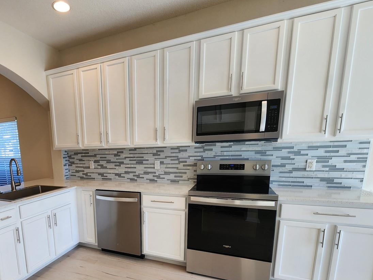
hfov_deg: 81.4
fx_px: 205
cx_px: 120
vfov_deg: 66.3
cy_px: 193
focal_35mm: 19
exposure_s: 1/120
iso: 80
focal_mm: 2.2
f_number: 2.2
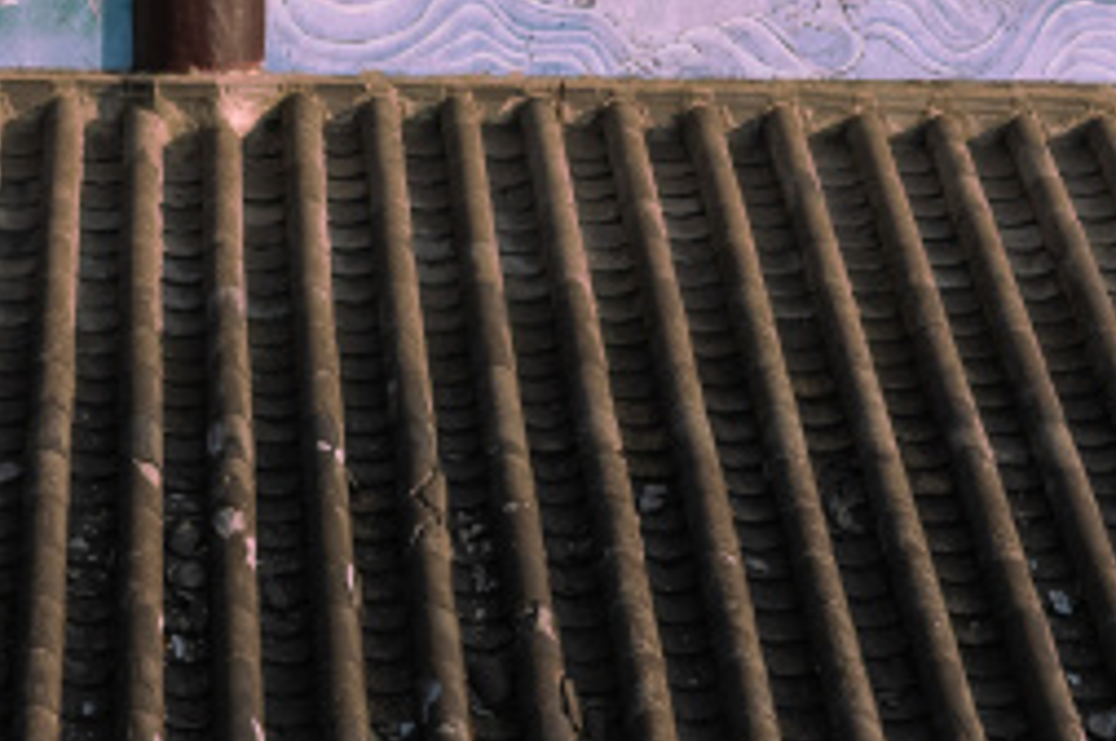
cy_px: -256
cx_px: 247
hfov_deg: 17.8
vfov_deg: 11.6
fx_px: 3529
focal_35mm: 114
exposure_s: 1/6400
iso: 1600
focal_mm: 24
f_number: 4
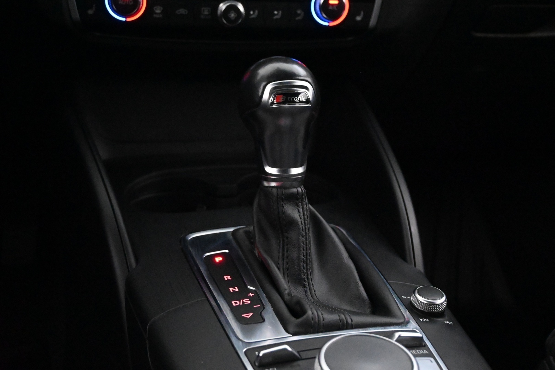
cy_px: 185
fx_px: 752
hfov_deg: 40.5
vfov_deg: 27.7
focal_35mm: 49
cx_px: 278
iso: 14400
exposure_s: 1/50
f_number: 5
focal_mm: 32.5
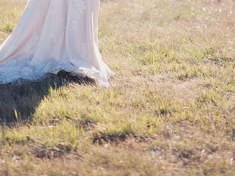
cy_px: -161
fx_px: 1690
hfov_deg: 8.0
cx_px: 91
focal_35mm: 249
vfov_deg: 5.8
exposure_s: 1/2000
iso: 200
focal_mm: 85
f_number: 2
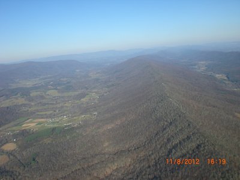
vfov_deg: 37.7
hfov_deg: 49.0
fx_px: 263
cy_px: 90
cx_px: 120
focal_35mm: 38
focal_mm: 6.3
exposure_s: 1/500
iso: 50
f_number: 4.4
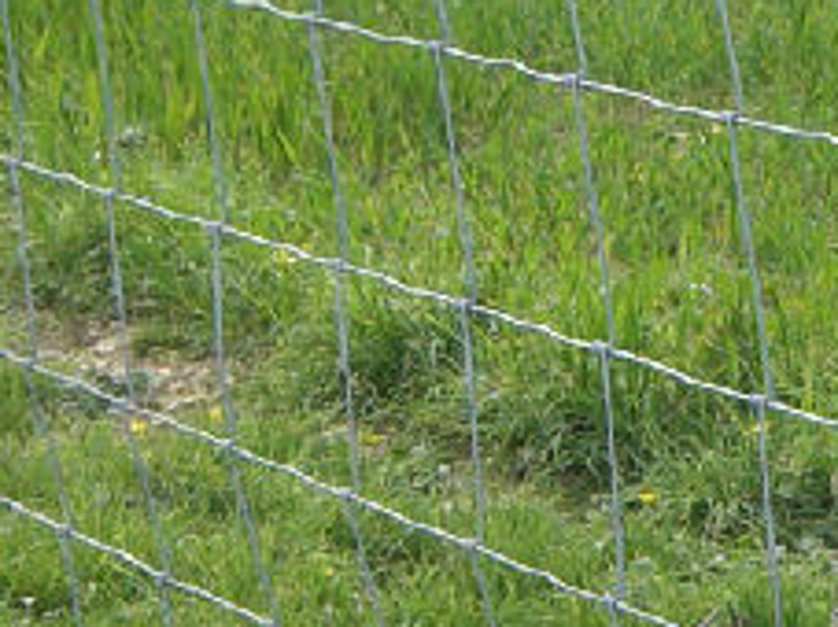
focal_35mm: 201
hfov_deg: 9.7
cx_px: 945
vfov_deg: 7.4
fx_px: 4863
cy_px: 553
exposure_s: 1/250
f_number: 4
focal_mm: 7.9
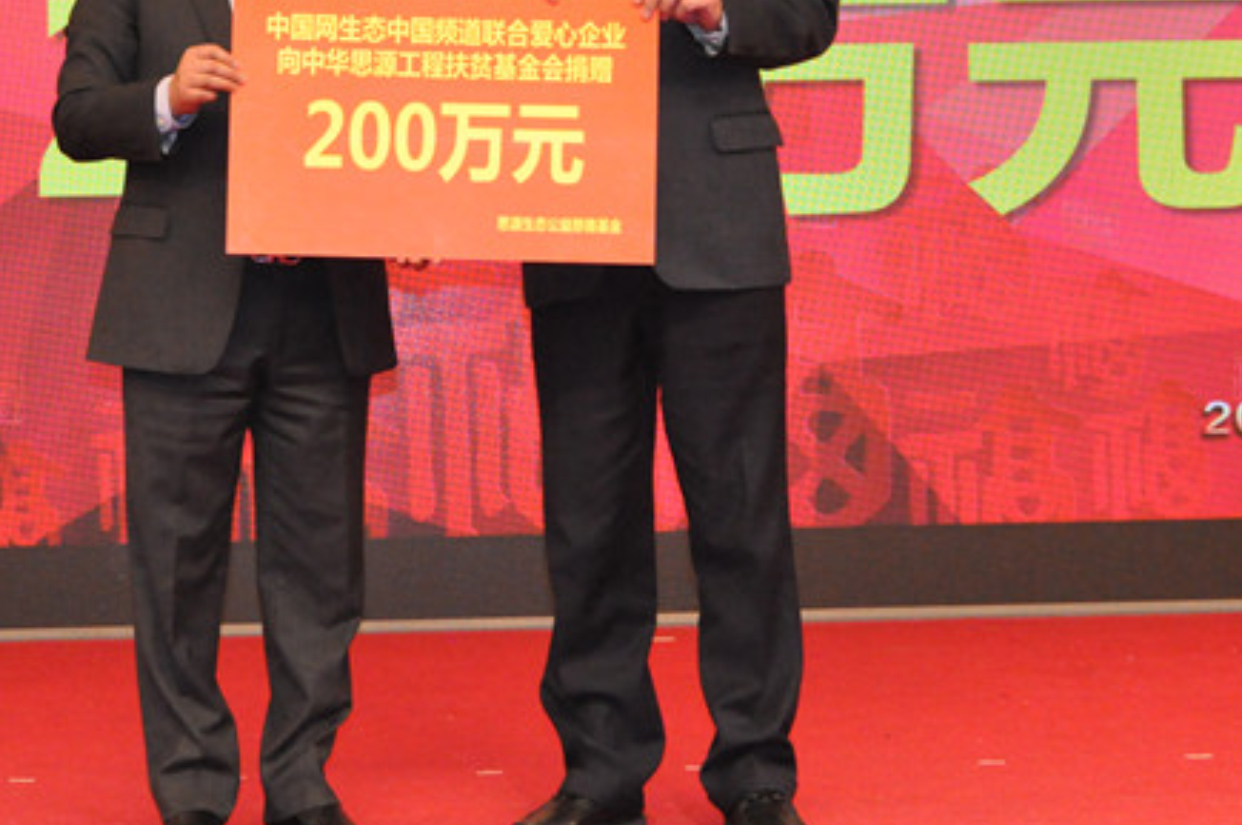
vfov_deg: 15.8
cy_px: 237
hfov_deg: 23.6
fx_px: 2964
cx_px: 451
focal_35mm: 86
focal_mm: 32
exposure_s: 1/200
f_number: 8
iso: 3200
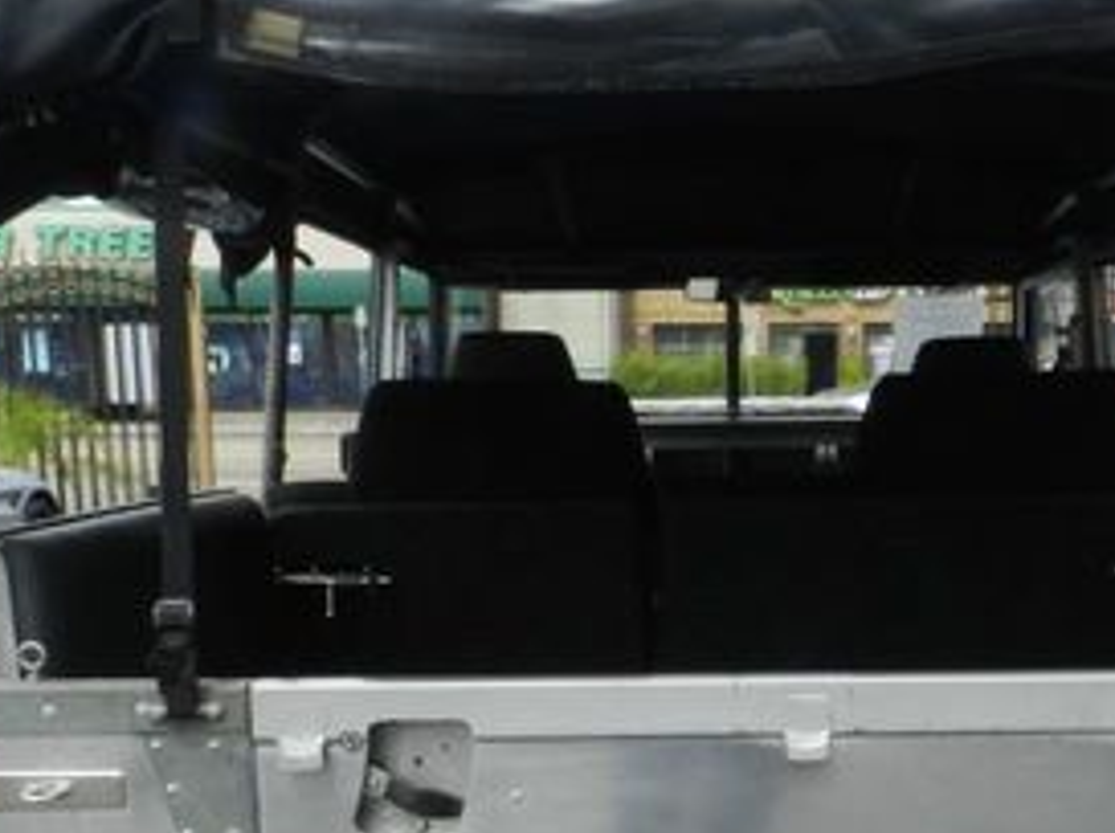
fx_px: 1737
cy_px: 682
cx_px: 788
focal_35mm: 54
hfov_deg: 35.1
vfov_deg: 26.4
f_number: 8
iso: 160
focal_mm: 4
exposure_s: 1/125
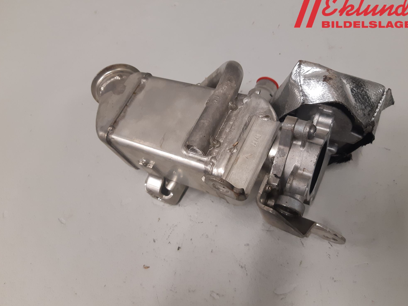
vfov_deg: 51.4
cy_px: 152
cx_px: 209
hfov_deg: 65.3
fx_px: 318
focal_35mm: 27
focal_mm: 3.93
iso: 125
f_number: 1.7
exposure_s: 1/50
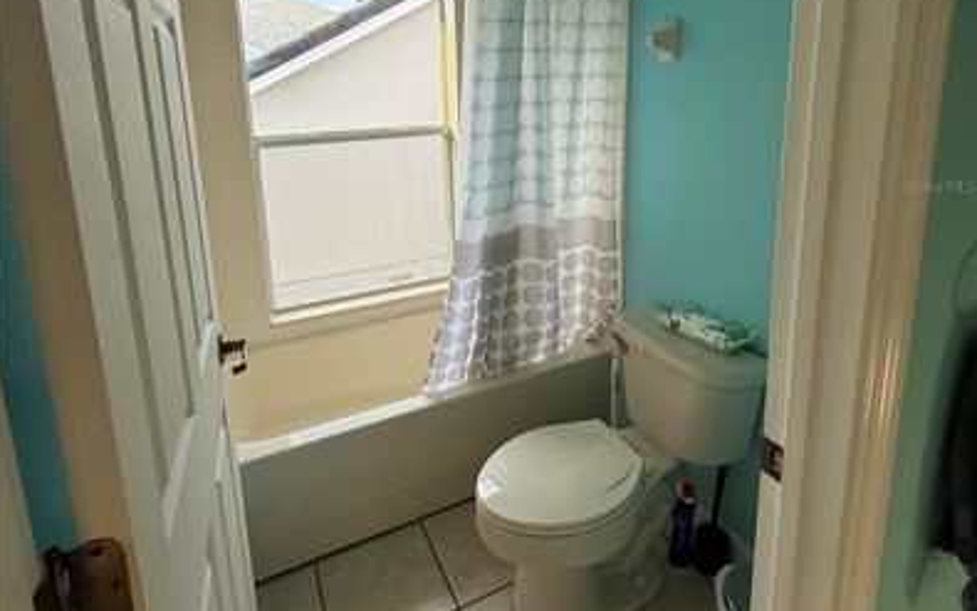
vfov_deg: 57.8
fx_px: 533
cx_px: 486
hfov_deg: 85.1
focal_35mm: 20
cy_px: 186
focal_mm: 2.22
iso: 80
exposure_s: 1/99
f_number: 2.2
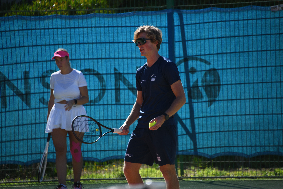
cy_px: 94
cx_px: 142
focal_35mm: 300
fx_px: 2358
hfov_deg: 6.9
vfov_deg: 4.6
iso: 320
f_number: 5.6
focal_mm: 300
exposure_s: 1/1250
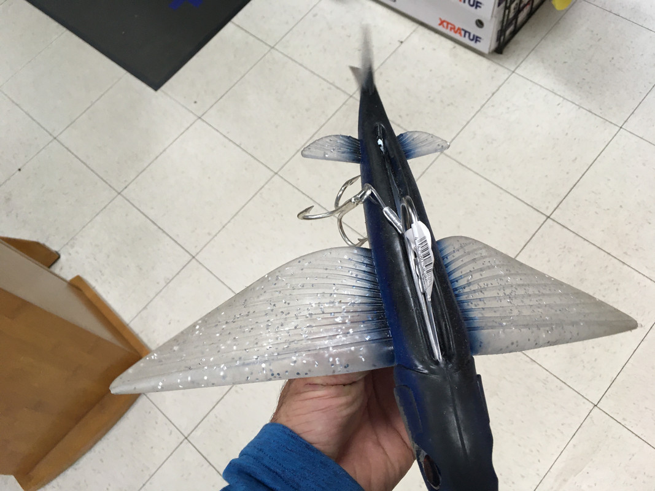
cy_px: 246
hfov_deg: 61.7
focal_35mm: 29
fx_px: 549
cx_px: 328
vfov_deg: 48.2
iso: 80
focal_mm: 4.15
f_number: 2.2
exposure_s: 1/30
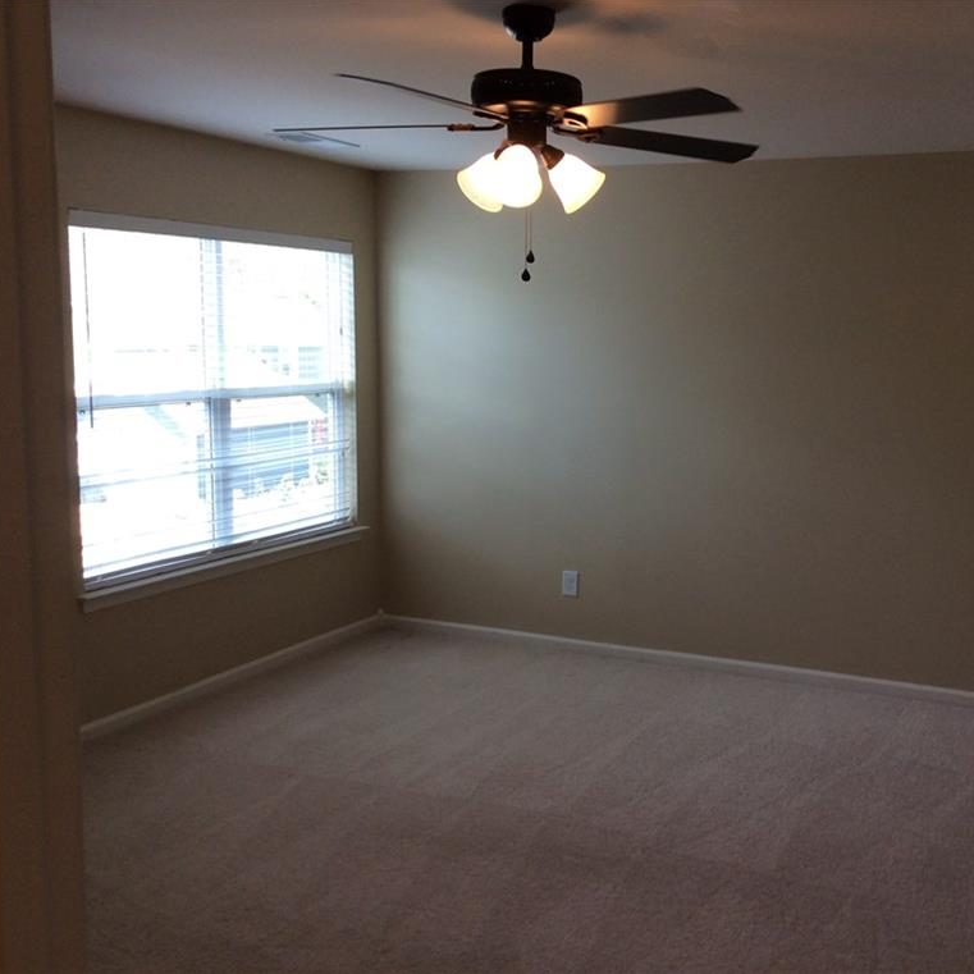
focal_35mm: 38
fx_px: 1210
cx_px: 626
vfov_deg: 43.9
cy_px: 486
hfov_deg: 43.4
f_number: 2.4
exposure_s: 1/60
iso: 40
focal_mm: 3.3
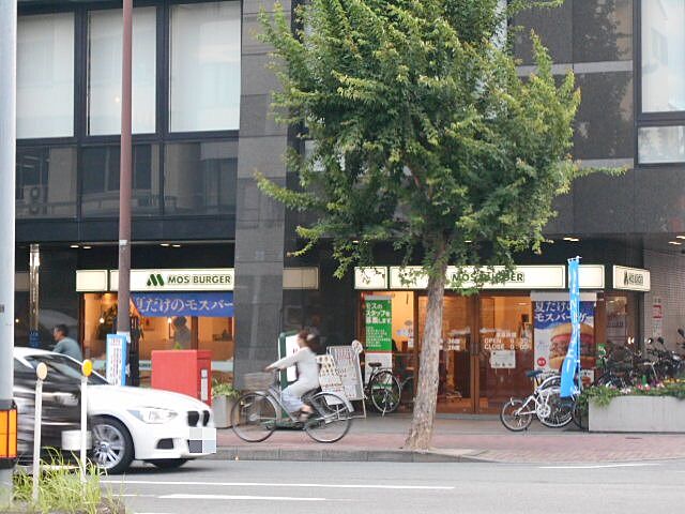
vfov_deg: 17.2
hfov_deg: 22.8
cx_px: 342
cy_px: 257
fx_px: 1702
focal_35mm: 86
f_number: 6.3
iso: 400
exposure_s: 1/40
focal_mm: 15.4
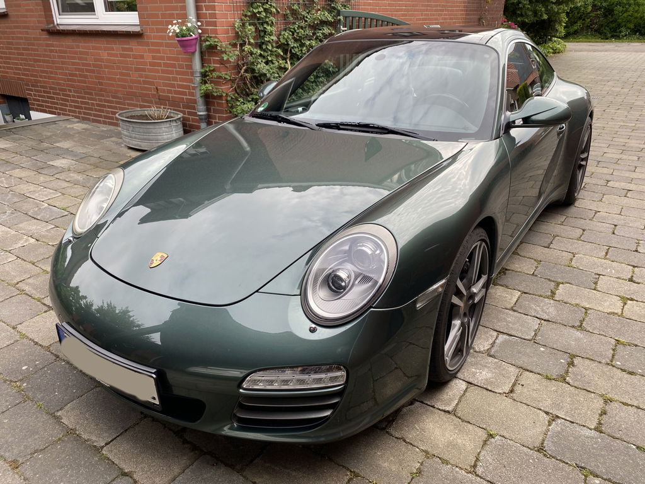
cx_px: 322
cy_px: 242
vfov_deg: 53.1
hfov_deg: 67.3
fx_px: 484
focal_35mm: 26
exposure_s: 1/241
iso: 32
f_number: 1.8
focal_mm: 4.25
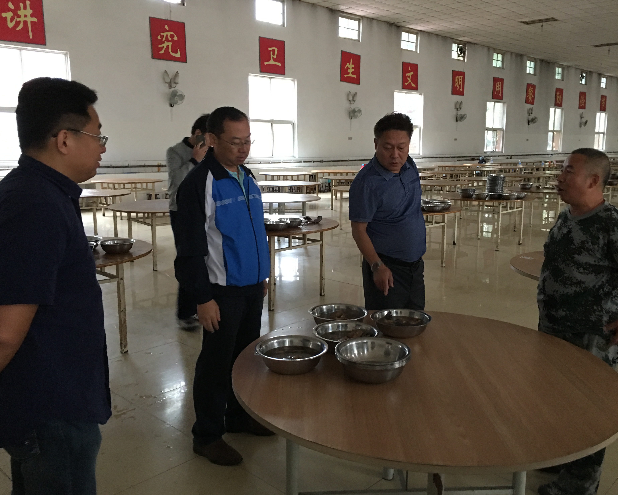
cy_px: 248
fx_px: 567
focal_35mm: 31
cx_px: 327
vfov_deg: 47.1
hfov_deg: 57.1
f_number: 2.2
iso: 100
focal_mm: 4.15
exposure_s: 1/8
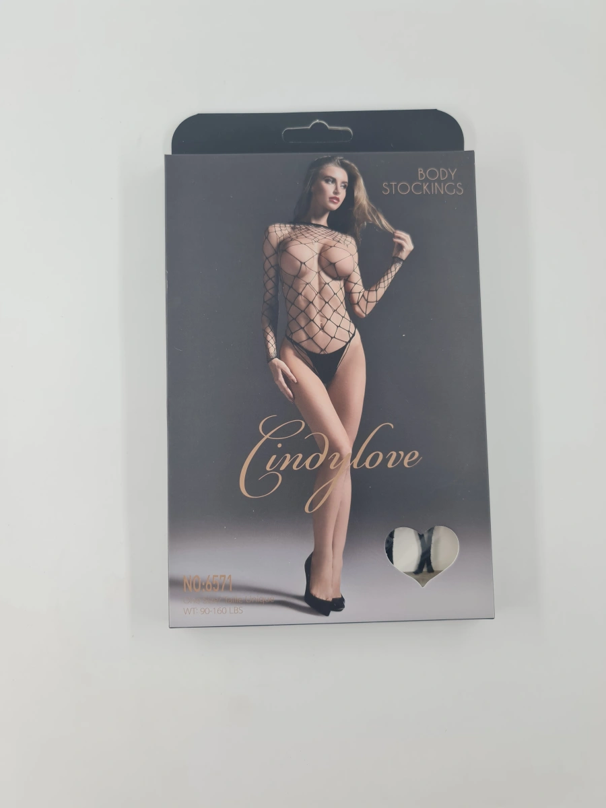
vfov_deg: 69.4
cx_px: 303
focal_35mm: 25
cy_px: 404
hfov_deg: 54.9
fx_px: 584
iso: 50
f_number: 1.8
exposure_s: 1/170
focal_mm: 7
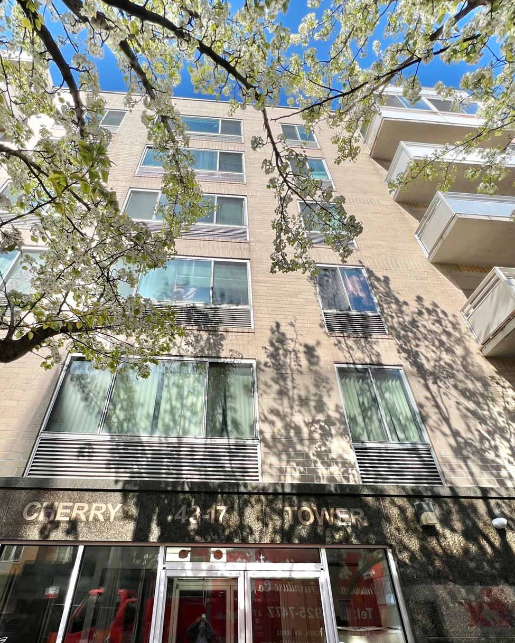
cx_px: 229
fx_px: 305
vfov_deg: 91.3
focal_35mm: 16
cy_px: 401
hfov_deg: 80.1
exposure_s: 1/1096
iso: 32
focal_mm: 1.57
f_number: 1.8
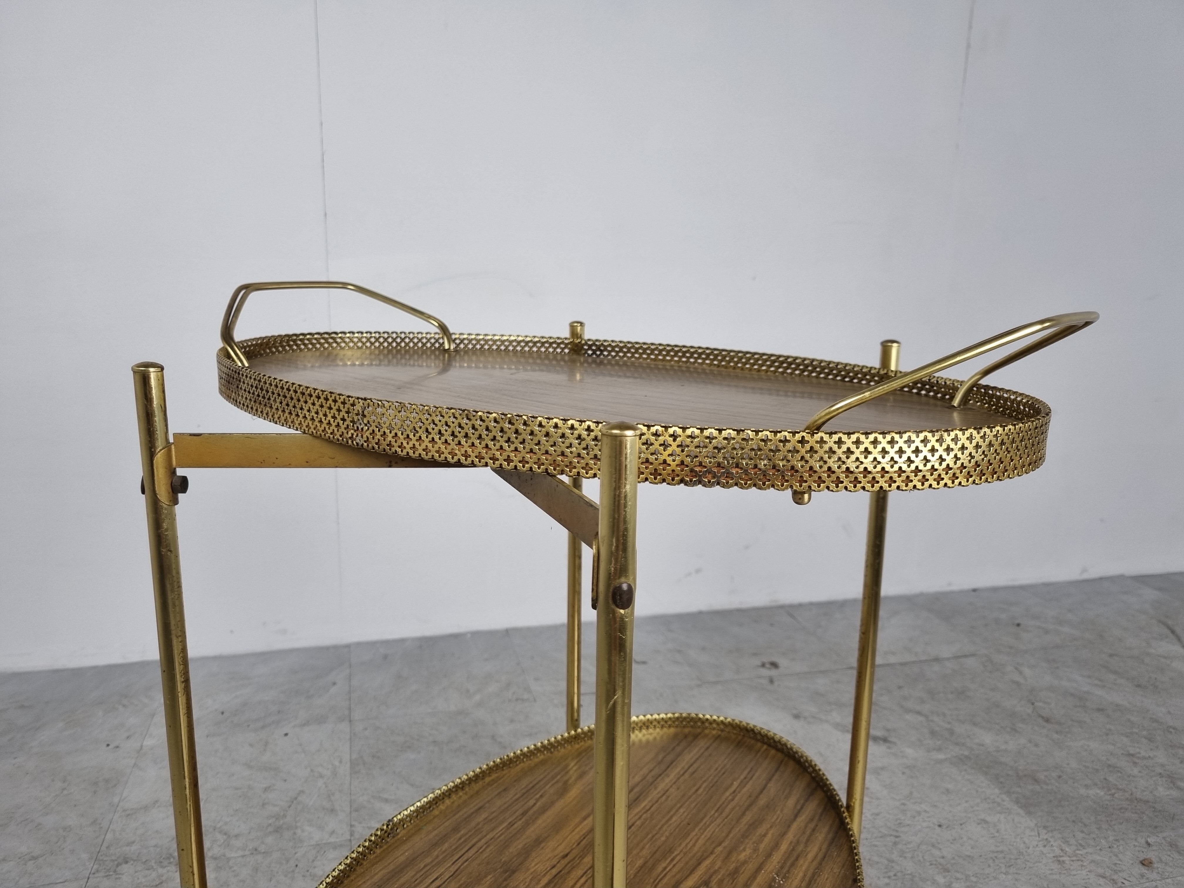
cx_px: 592
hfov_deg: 67.3
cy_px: 444
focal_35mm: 26
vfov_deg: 53.1
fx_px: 889
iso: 64
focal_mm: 5.4
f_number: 1.8
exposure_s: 1/100
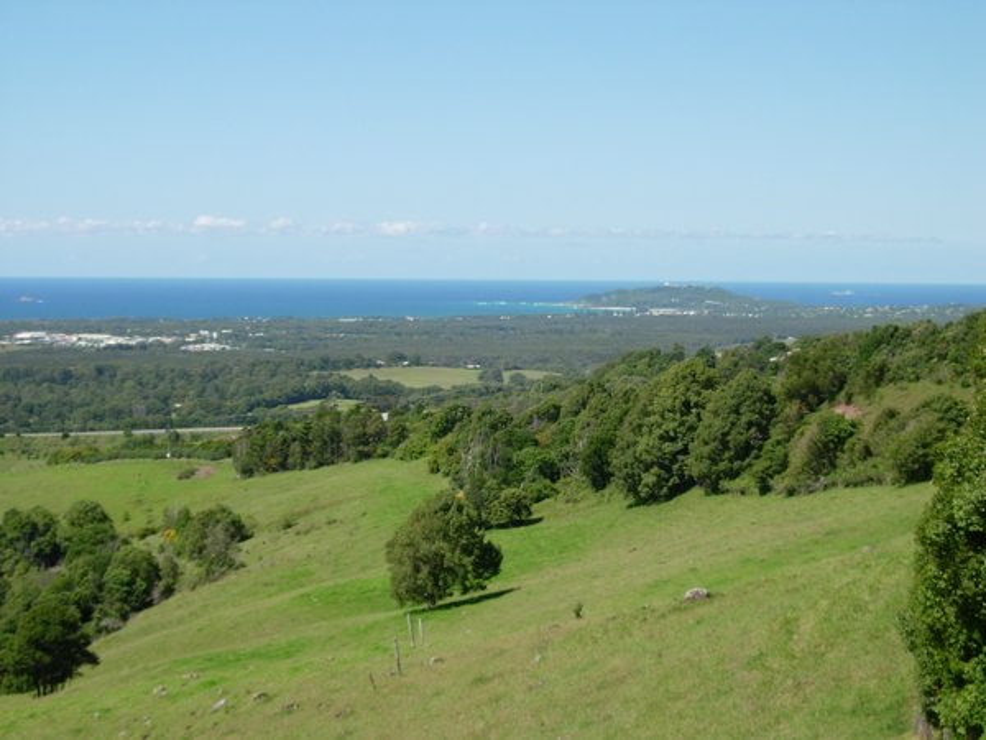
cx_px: 493
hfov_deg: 27.0
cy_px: 370
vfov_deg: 20.4
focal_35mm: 72
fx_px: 2051
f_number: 6.3
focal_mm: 14.9
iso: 79
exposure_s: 1/352
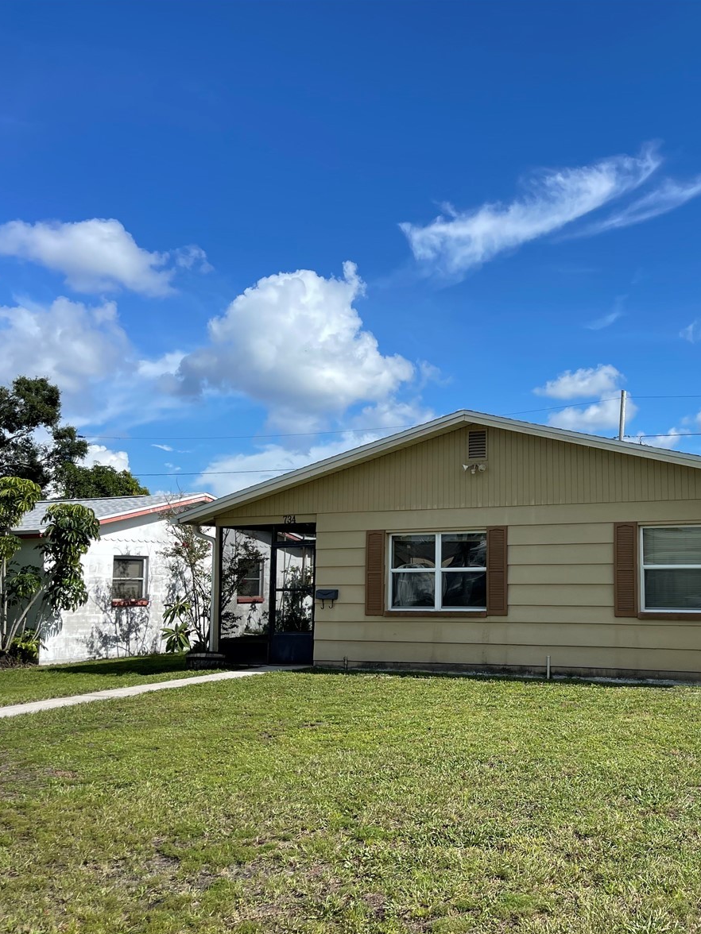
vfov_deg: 54.0
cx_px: 552
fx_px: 918
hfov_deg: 40.2
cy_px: 472
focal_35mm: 34
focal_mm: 5.1
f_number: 1.6
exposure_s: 1/4049
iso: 32
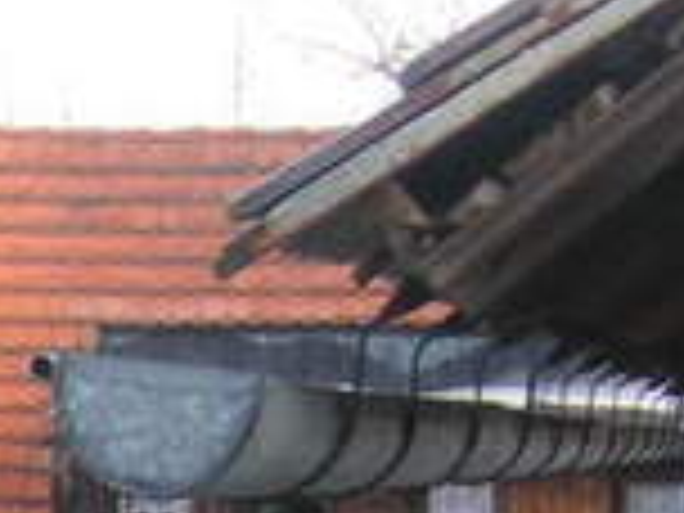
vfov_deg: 5.8
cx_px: -742
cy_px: 1148
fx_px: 4900
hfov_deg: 7.6
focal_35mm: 248
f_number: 3.3
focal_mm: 7.8
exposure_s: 1/125
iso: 50
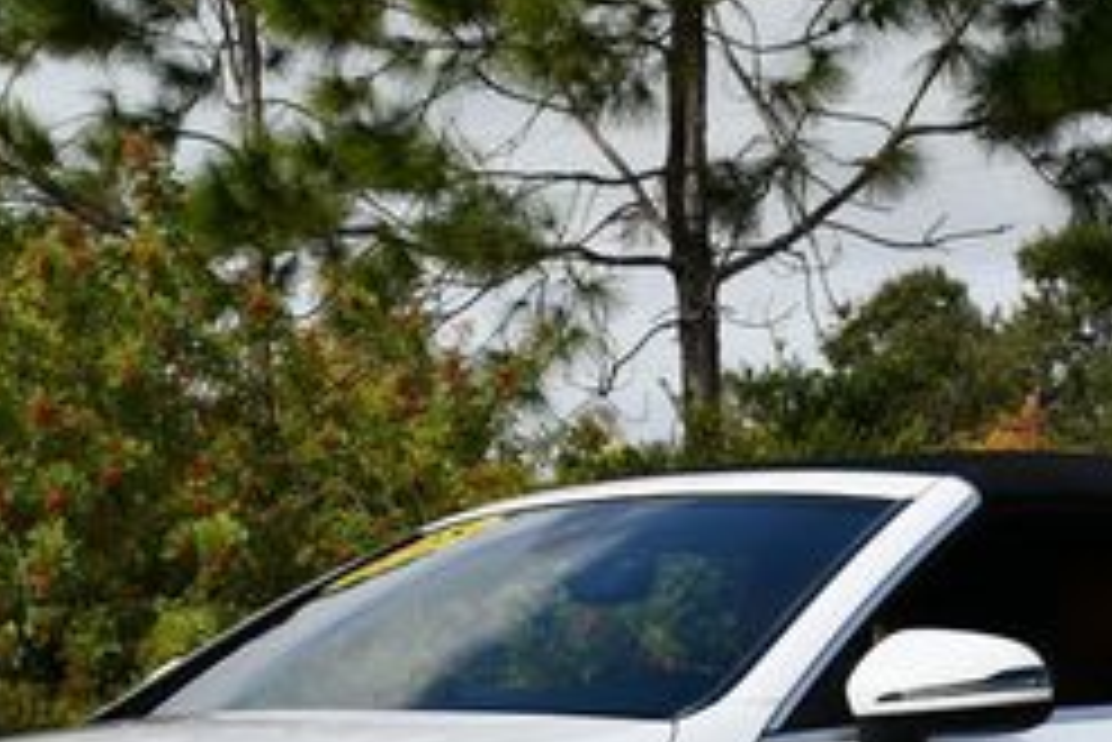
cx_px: 626
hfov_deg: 15.2
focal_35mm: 135
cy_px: 684
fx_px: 4172
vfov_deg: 10.1
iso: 100
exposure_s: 1/320
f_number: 9
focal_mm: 26
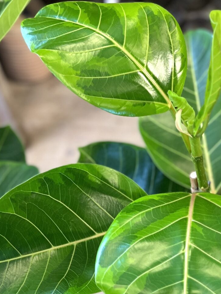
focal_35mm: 69
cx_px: 200
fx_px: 588
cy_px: 200
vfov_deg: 28.0
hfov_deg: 20.8
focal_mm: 5.7
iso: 80
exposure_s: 1/50
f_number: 1.5
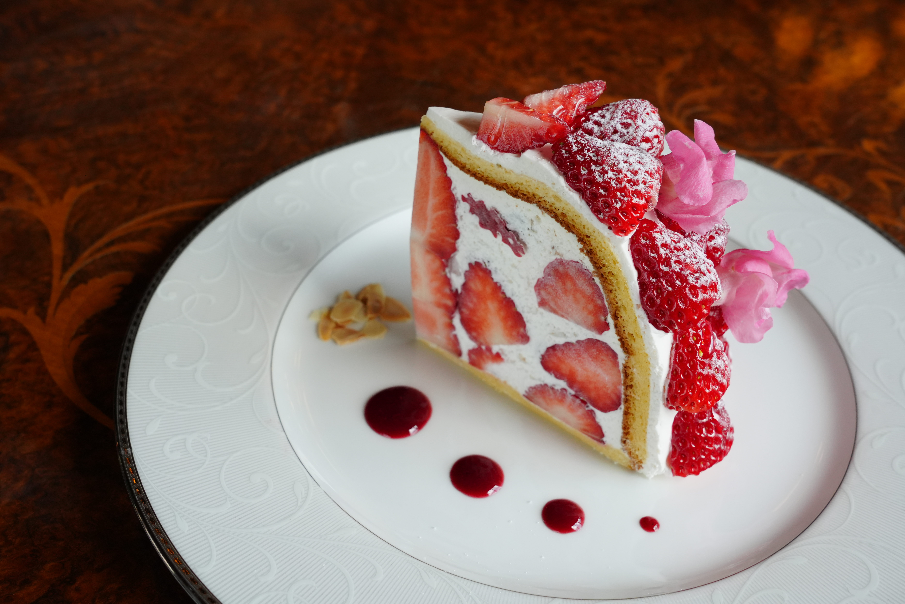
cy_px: 302
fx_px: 1005
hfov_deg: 48.5
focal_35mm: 40
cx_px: 452
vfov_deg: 33.4
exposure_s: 1/160
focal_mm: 40
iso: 1600
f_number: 9
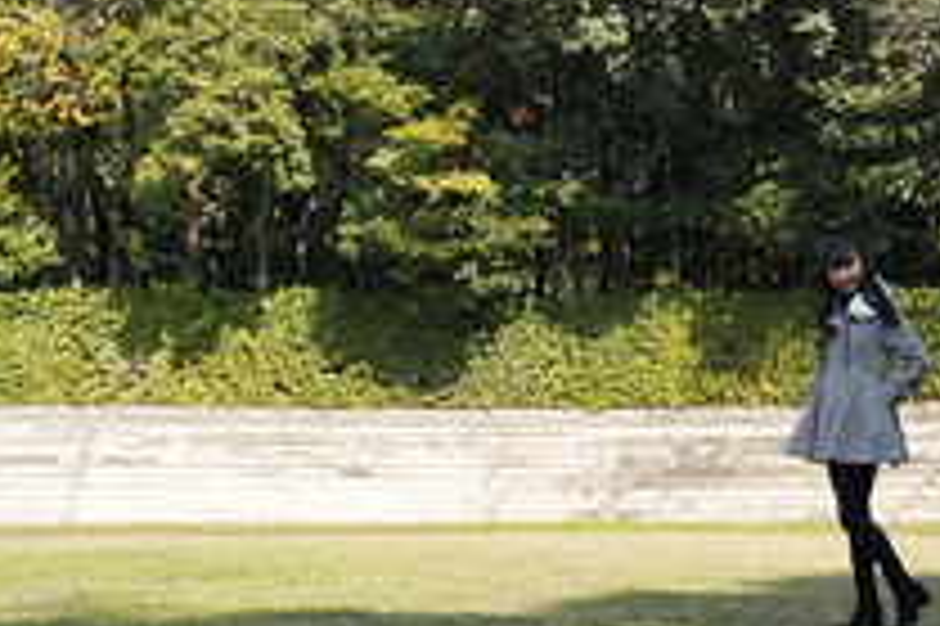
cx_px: 850
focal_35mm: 89
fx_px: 2322
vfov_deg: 15.2
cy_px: 61
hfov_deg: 22.3
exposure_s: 1/640
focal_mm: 29
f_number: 3.2
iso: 100
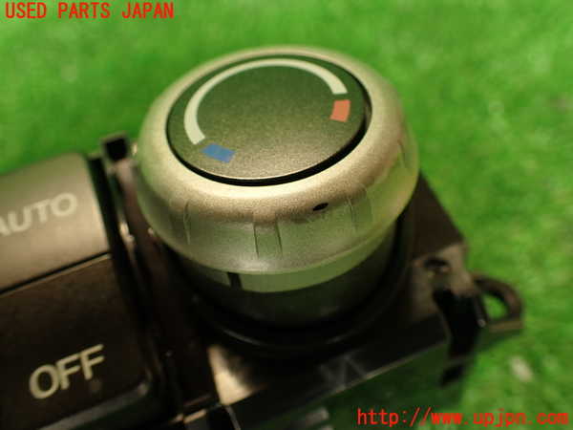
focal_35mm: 30
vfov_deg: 46.8
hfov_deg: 60.0
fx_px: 497
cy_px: 215
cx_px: 286
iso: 200
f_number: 2.3
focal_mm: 5.4
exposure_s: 1/30
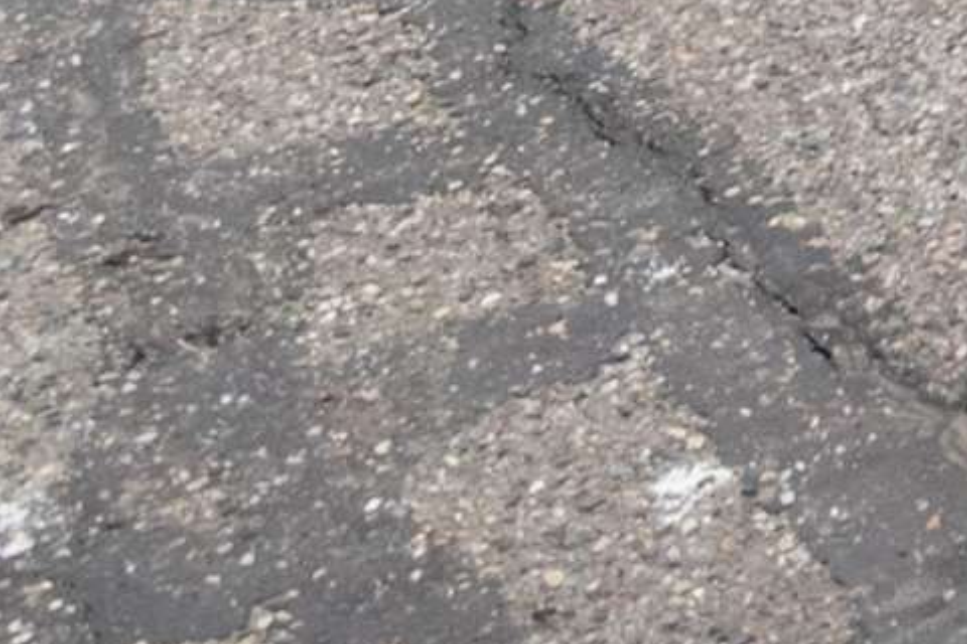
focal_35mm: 96
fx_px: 2578
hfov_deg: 15.8
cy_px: -1242
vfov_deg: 10.5
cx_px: 2023
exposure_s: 1/800
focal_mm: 10
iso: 200
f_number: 7.1
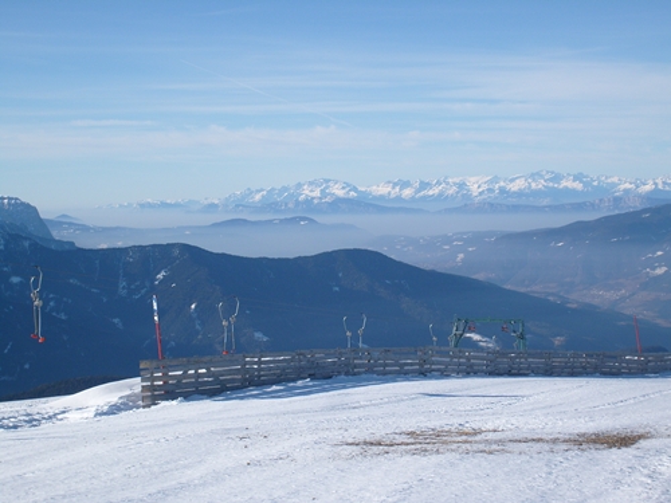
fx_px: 1396
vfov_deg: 20.4
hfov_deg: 27.0
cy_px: 252
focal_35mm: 72
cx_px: 336
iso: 80
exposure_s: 1/180
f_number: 9.8
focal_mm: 12
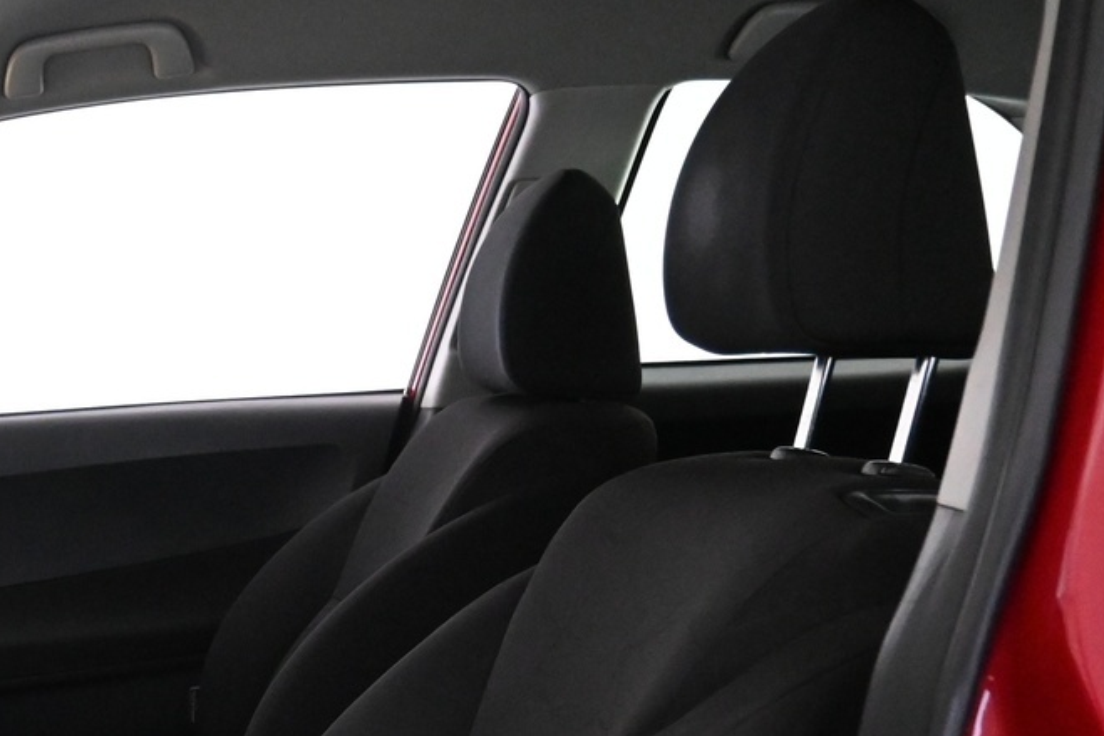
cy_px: 718
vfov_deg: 22.2
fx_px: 1809
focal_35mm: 59
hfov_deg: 29.8
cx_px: -173
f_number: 3.5
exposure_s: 1/60
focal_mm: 16
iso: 4500
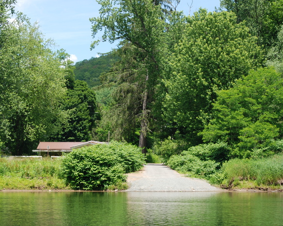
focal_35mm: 98
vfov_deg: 15.7
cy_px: 127
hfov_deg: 19.6
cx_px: 137
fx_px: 821
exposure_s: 1/200
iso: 125
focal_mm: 50
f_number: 7.1
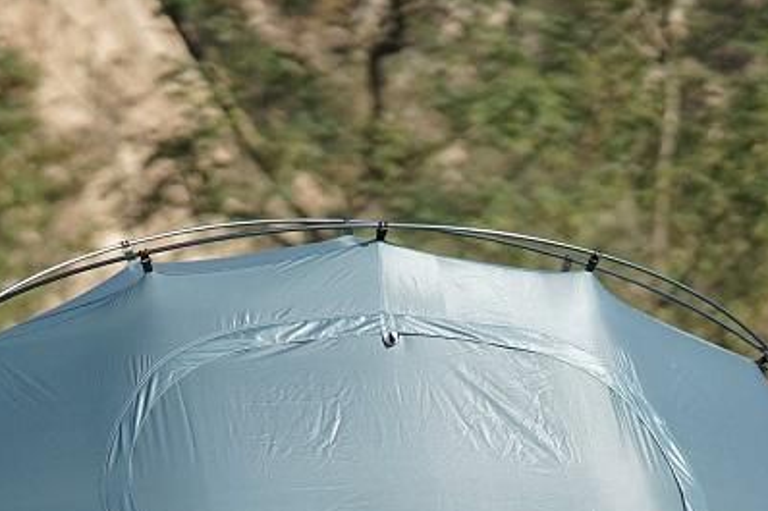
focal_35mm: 171
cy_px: 375
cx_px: 384
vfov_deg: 8.0
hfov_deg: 12.0
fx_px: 3646
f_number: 1.8
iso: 1000
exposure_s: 1/8000
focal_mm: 85
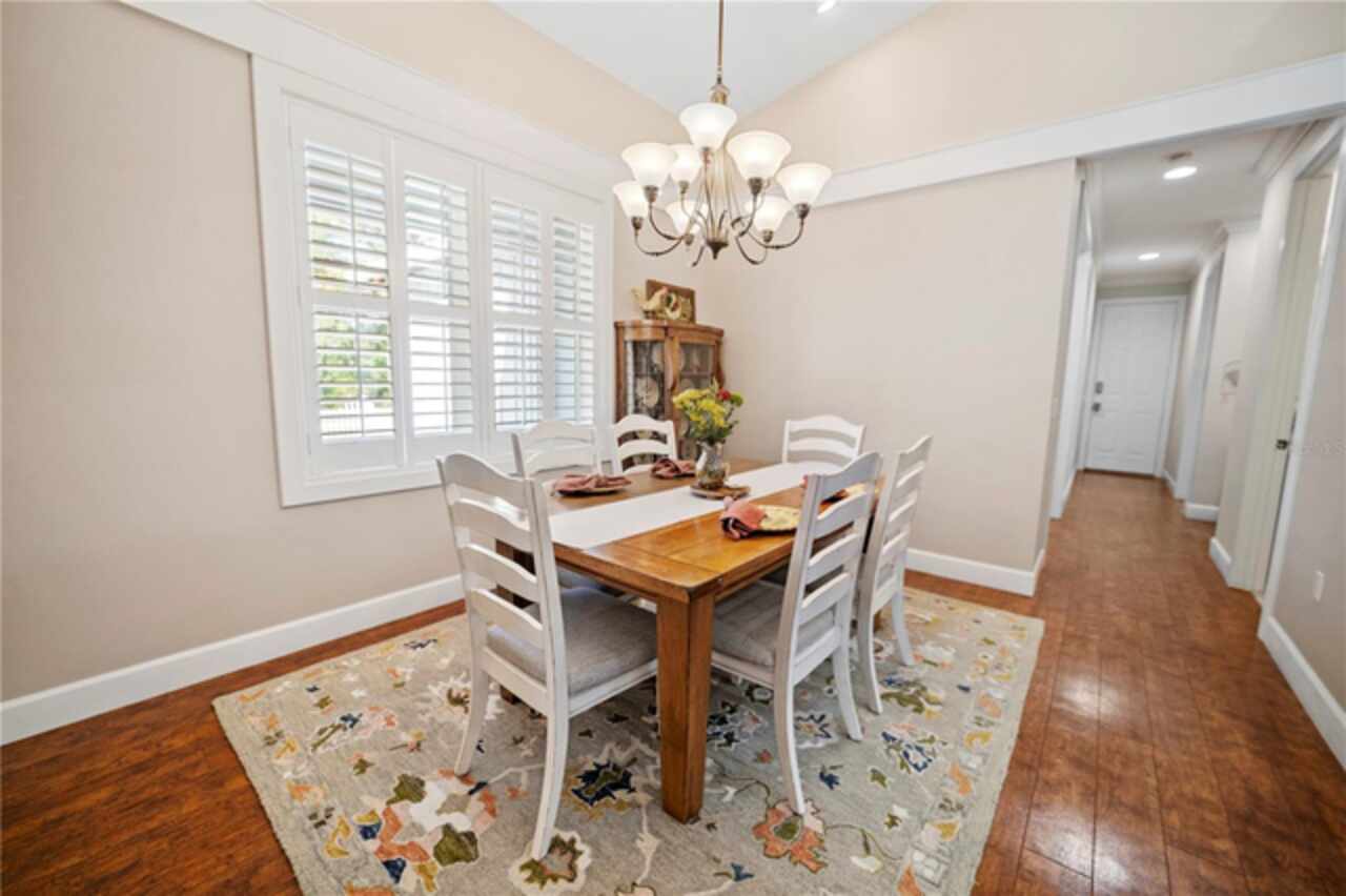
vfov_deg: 81.1
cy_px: 448
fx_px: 523
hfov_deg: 104.3
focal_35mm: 14
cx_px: 673
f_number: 3.5
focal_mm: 14
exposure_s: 1/13
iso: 160
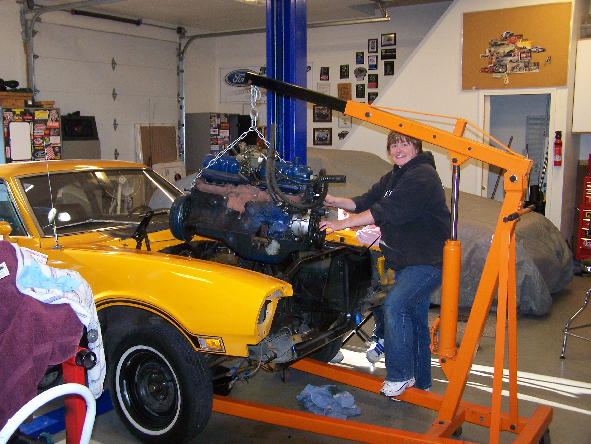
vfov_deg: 37.8
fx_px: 649
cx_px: 296
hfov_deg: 48.9
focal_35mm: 38
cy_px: 222
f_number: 2.8
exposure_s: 1/60
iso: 160
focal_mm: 6.3
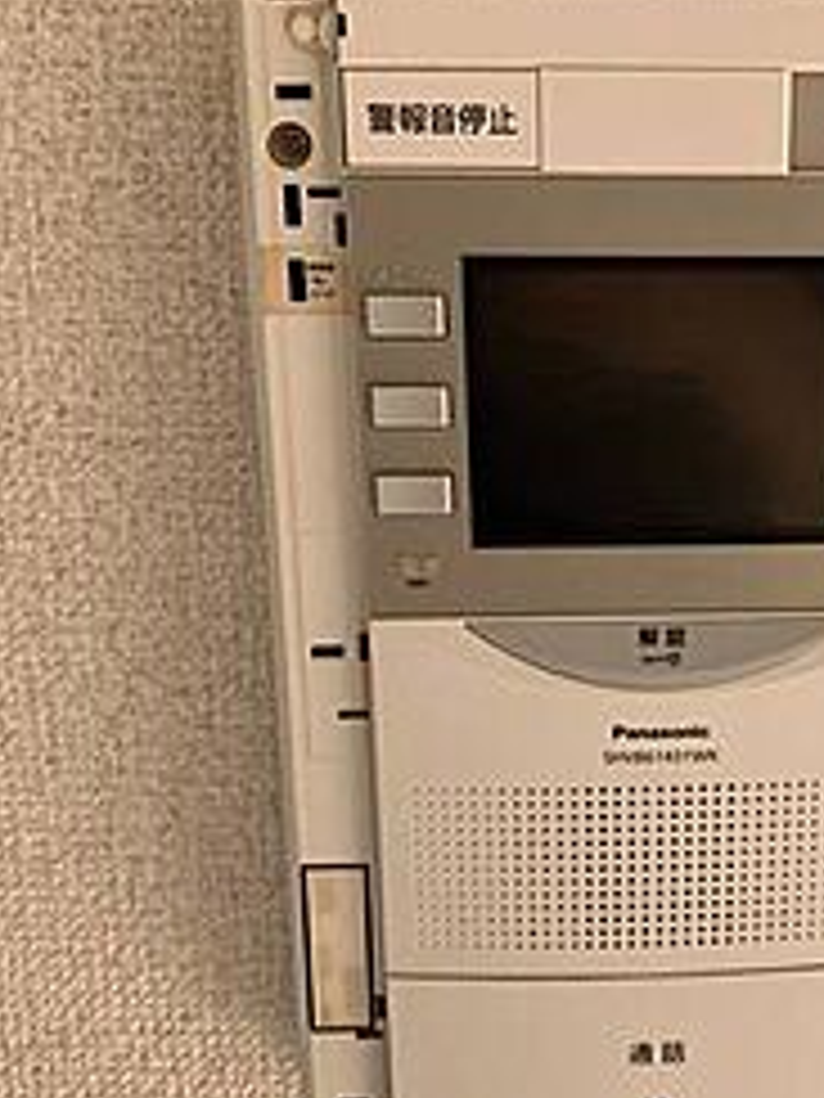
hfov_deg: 26.0
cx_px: 689
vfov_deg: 34.9
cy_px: 590
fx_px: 1746
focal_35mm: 55
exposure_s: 1/121
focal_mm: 3.99
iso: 25
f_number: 1.8
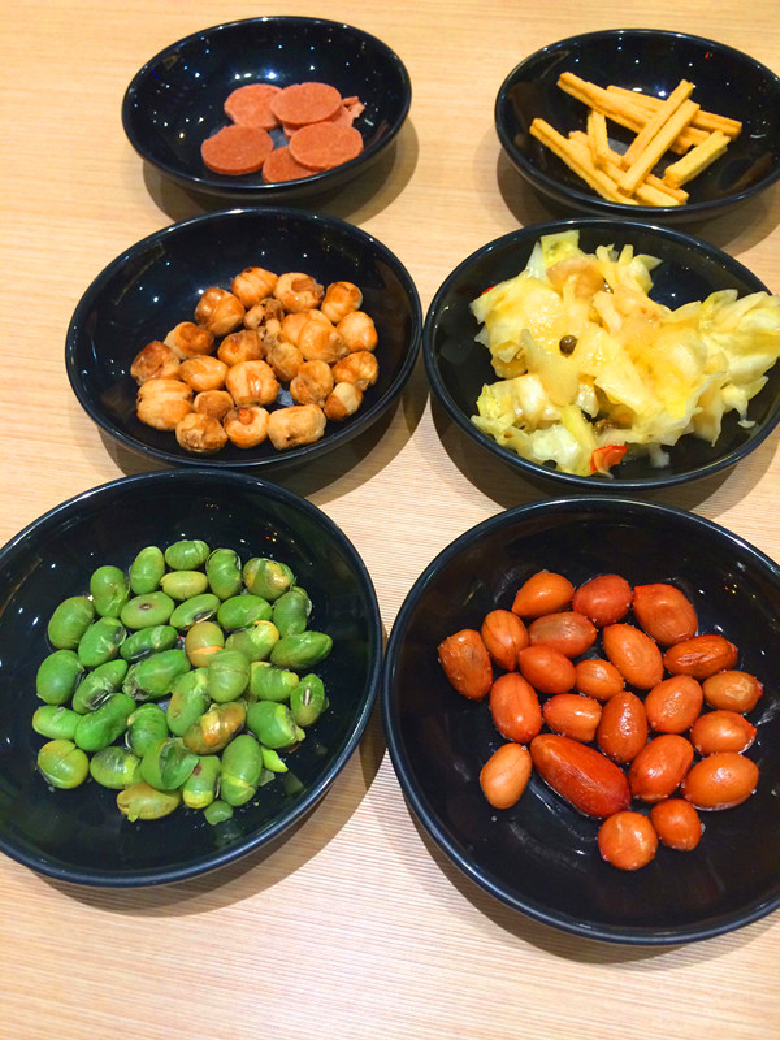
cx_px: 390
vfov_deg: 60.0
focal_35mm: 30
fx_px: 901
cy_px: 520
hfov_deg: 46.8
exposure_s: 1/30
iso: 125
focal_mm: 4.12
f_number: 2.2
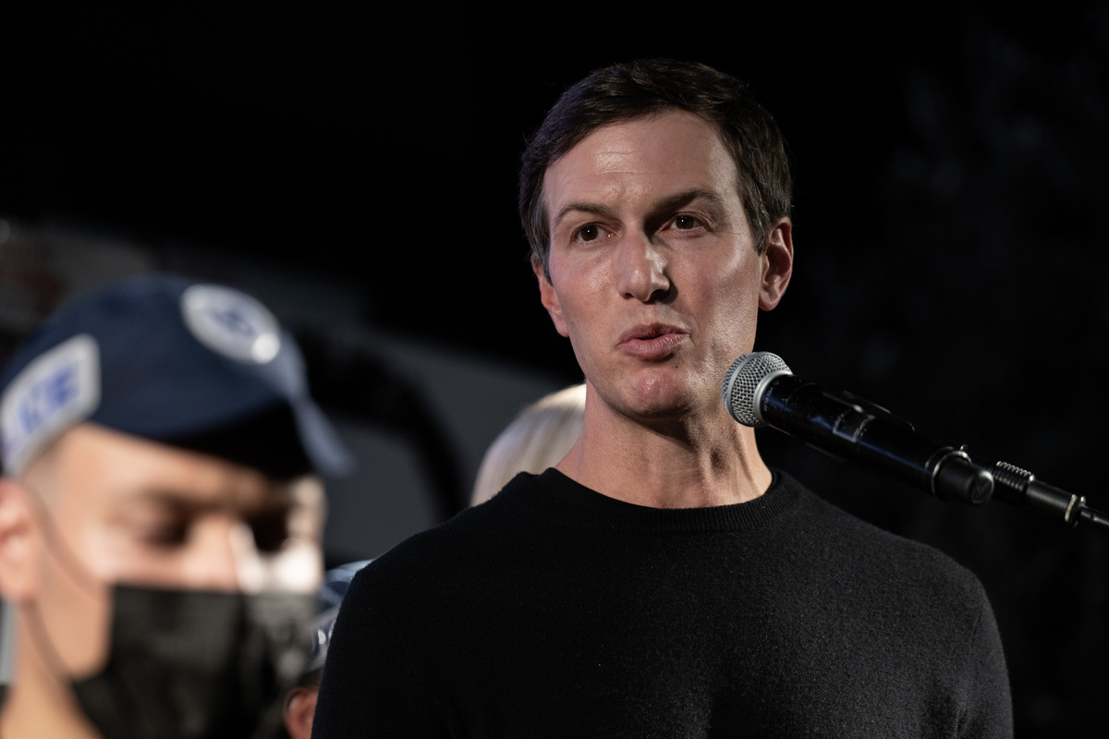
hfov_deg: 8.6
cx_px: 554
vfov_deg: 5.7
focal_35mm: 240
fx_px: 7393
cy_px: 370
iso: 220
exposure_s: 1/125
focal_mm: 160
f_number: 2.8
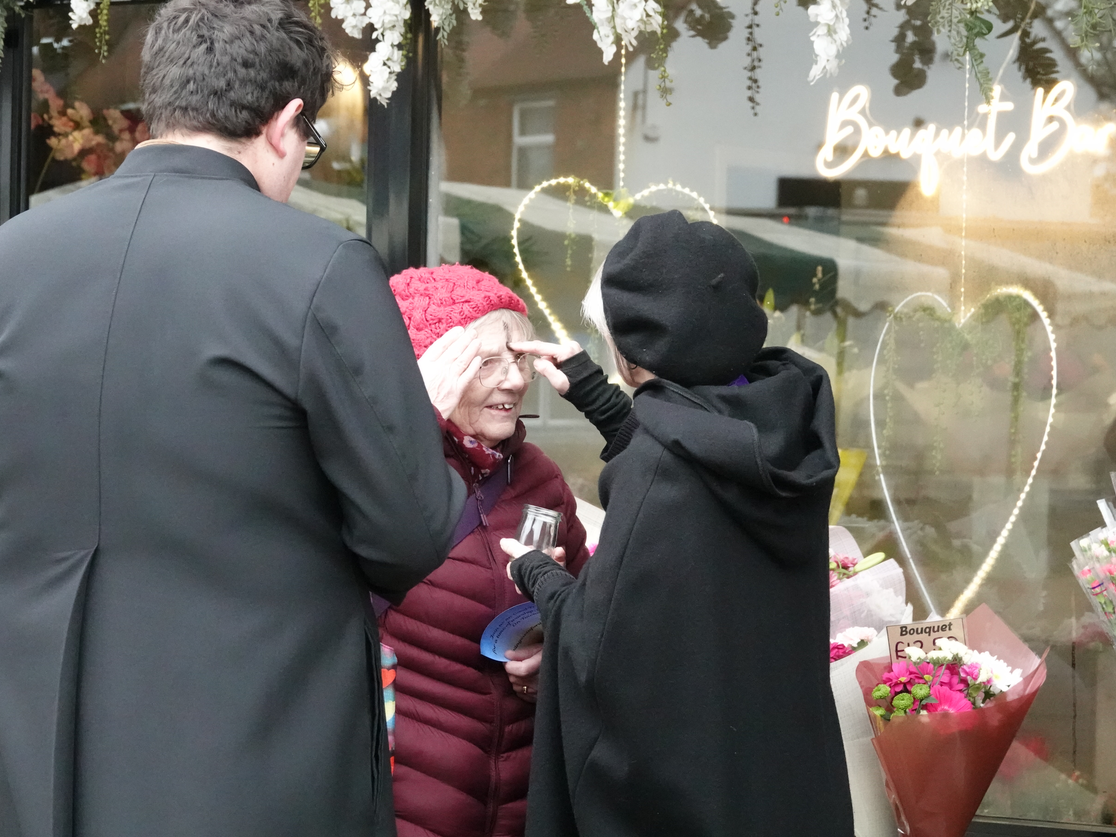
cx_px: 586
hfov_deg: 15.8
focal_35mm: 125
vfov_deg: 11.9
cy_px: 418
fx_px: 4030
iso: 5000
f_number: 4
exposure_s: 1/1000
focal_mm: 42.08
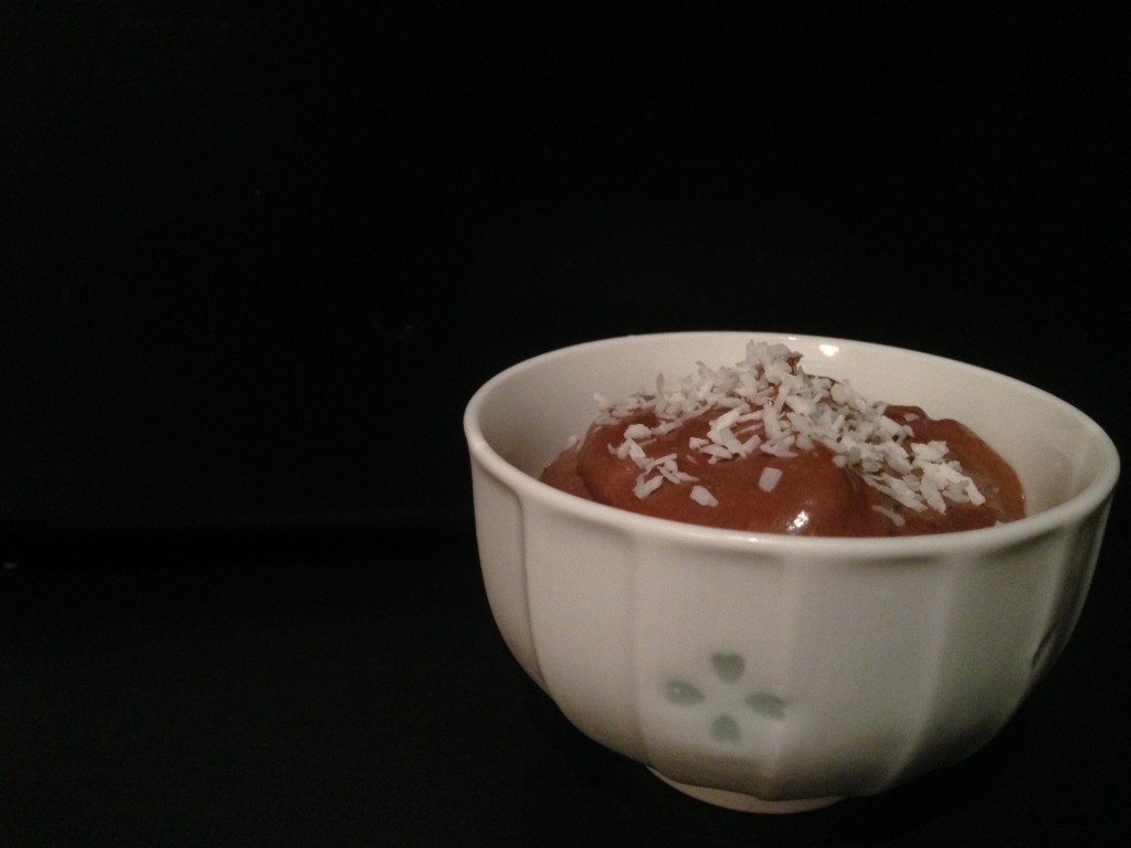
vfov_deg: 42.9
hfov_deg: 55.4
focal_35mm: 33
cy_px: 424
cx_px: 566
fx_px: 1078
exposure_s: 1/20
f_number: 2.4
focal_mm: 4.12
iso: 400
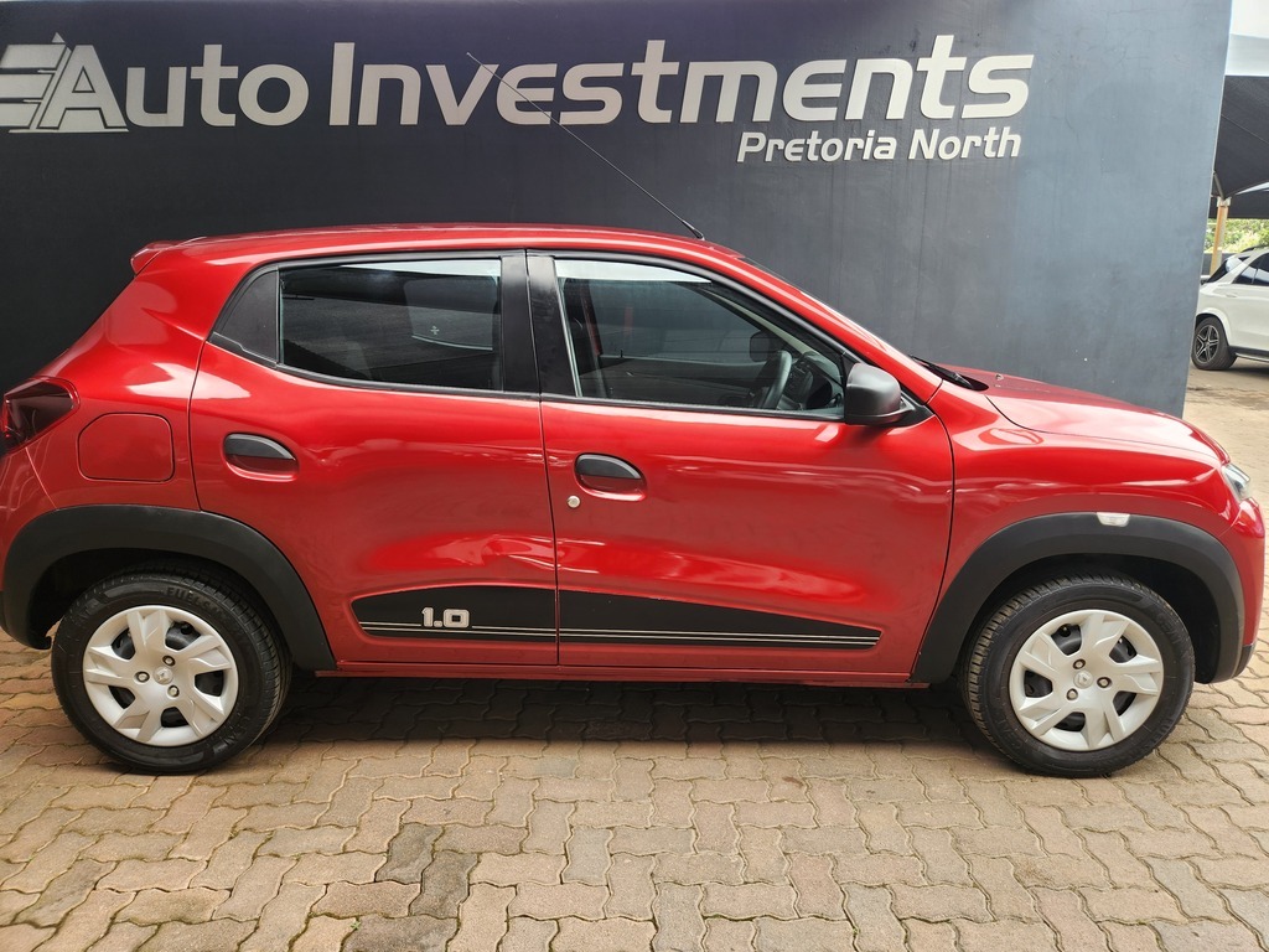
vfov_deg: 58.9
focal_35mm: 23
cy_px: 476
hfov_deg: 73.9
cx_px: 634
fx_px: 843
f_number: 1.8
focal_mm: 5.4
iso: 50
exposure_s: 1/180
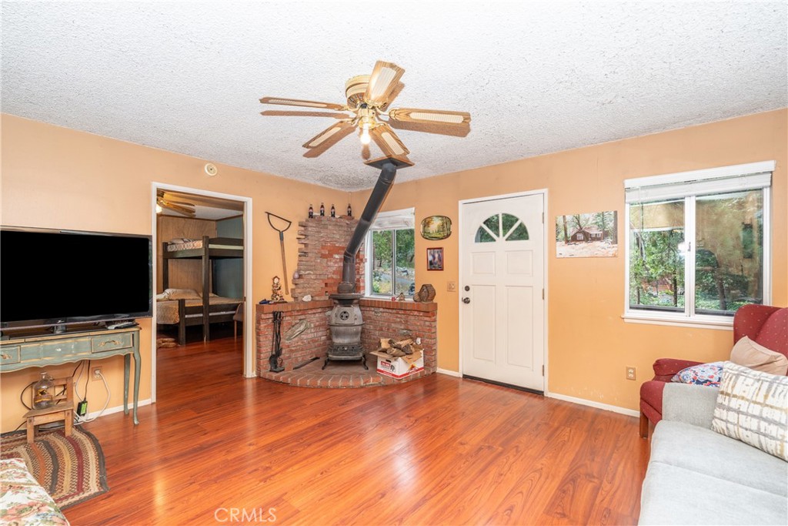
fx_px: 361
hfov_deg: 95.0
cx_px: 394
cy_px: 263
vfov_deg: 72.1
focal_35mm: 16
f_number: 4
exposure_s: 1/60
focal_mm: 16.5
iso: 100
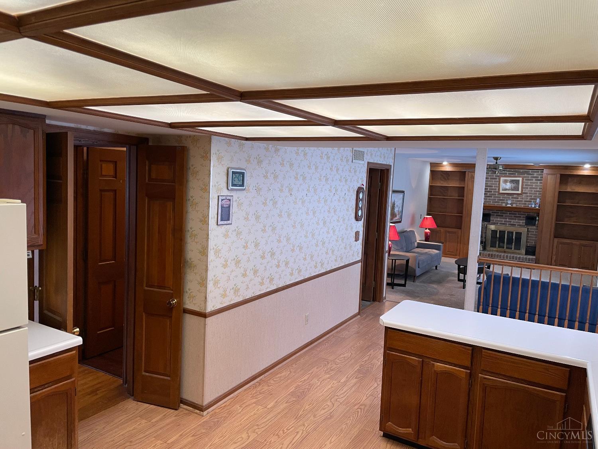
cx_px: 299
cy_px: 224
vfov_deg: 53.1
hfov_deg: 67.3
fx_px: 449
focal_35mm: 26
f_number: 1.6
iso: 80
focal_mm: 4.2
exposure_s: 1/60
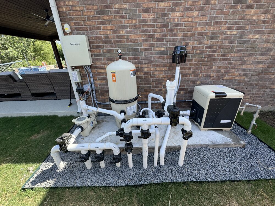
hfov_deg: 102.1
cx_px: 138
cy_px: 103
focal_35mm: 14
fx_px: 111
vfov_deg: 85.7
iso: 40
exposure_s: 1/311
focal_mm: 2.22
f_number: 2.2
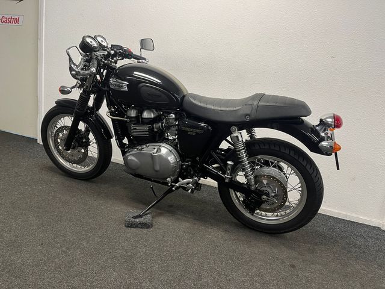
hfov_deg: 67.3
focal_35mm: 26
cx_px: 192
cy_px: 144
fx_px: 289
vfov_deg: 53.1
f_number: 1.6
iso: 100
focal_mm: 5.1
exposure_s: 1/50
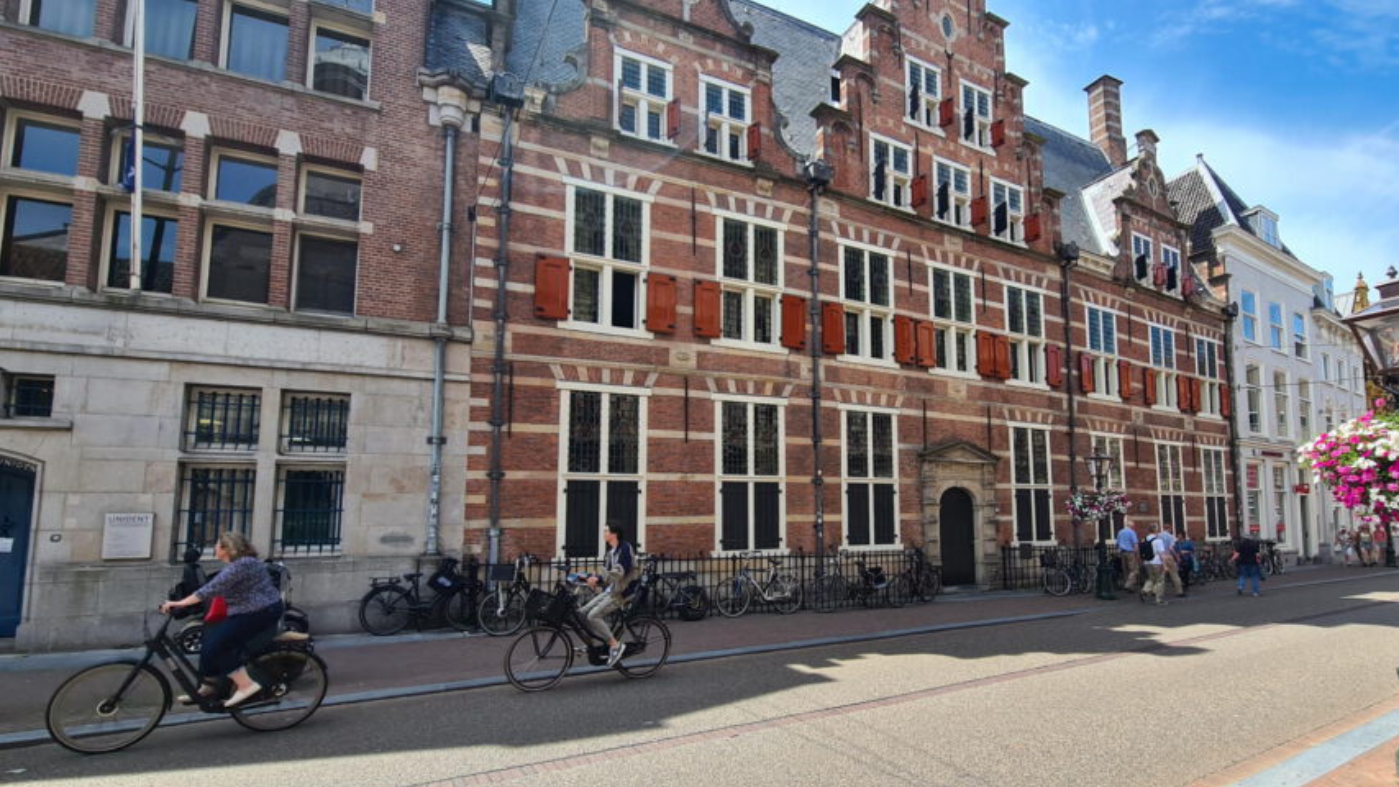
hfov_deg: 95.4
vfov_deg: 63.7
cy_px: 446
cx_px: 787
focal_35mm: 17
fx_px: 631
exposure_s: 1/830
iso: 50
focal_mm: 2.2
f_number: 2.2
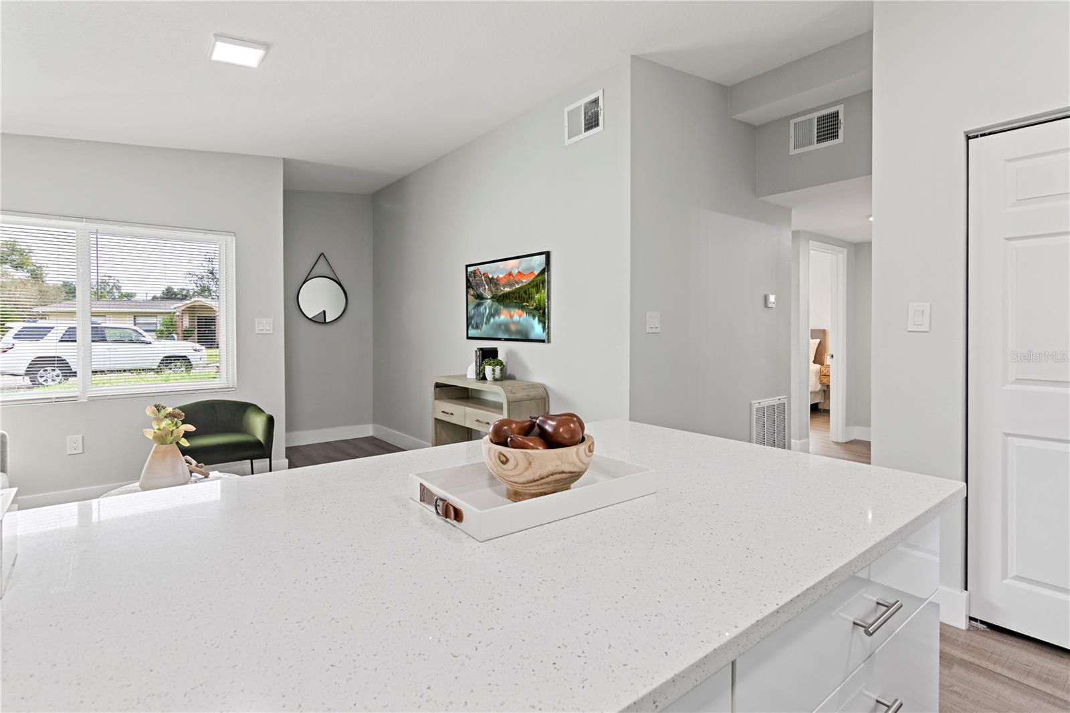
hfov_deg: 95.0
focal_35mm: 16
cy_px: 356
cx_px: 535
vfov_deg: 72.0
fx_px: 490
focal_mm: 11
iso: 200
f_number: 8
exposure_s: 1/4
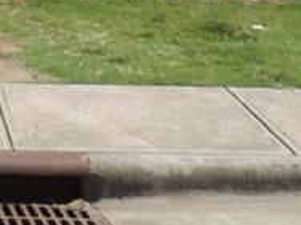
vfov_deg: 10.0
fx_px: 1139
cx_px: -243
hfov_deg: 13.5
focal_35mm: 131
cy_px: -302
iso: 80
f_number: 3
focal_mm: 4.3
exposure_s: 1/1000
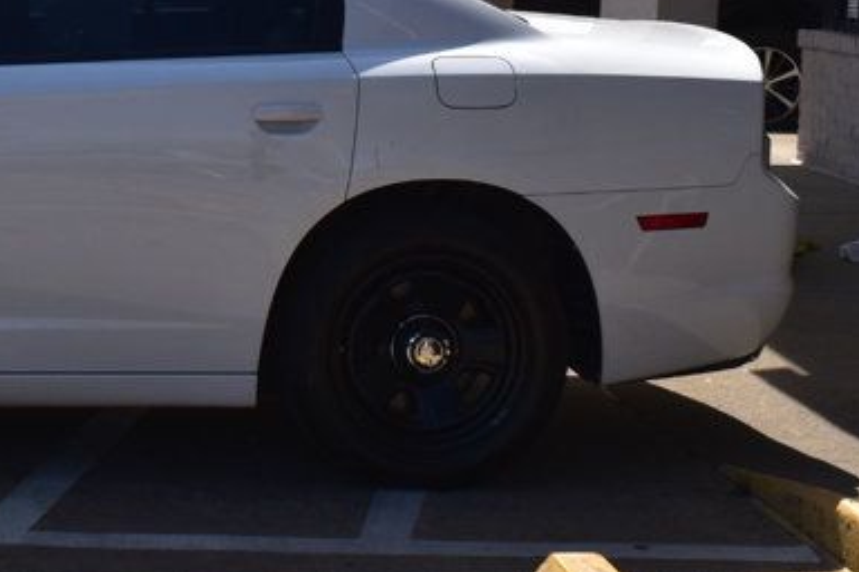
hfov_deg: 20.5
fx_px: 2290
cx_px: -25
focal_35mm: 96
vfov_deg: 13.9
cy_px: -63
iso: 200
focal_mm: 24
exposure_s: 1/500
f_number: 11
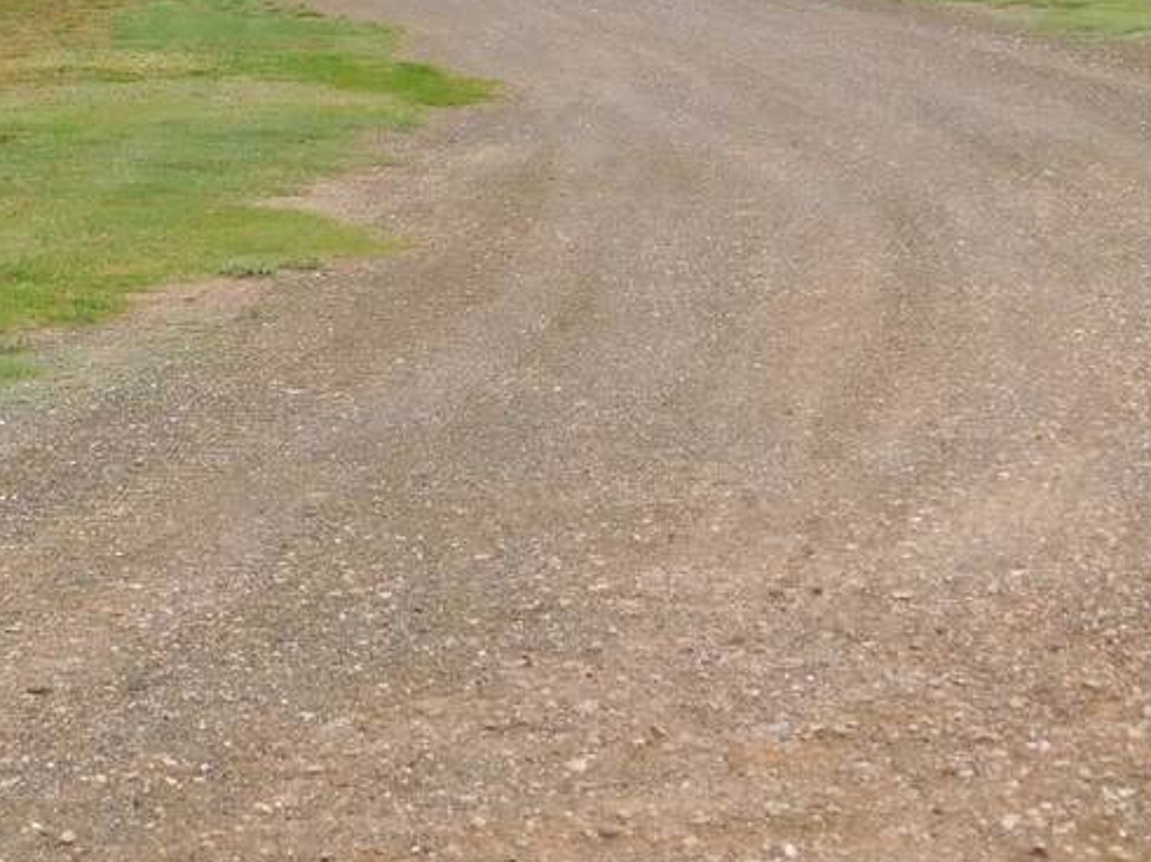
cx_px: -96
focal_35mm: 133
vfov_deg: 11.0
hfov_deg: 14.5
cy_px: -26
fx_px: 4421
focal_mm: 9
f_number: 3.8
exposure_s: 1/640
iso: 125
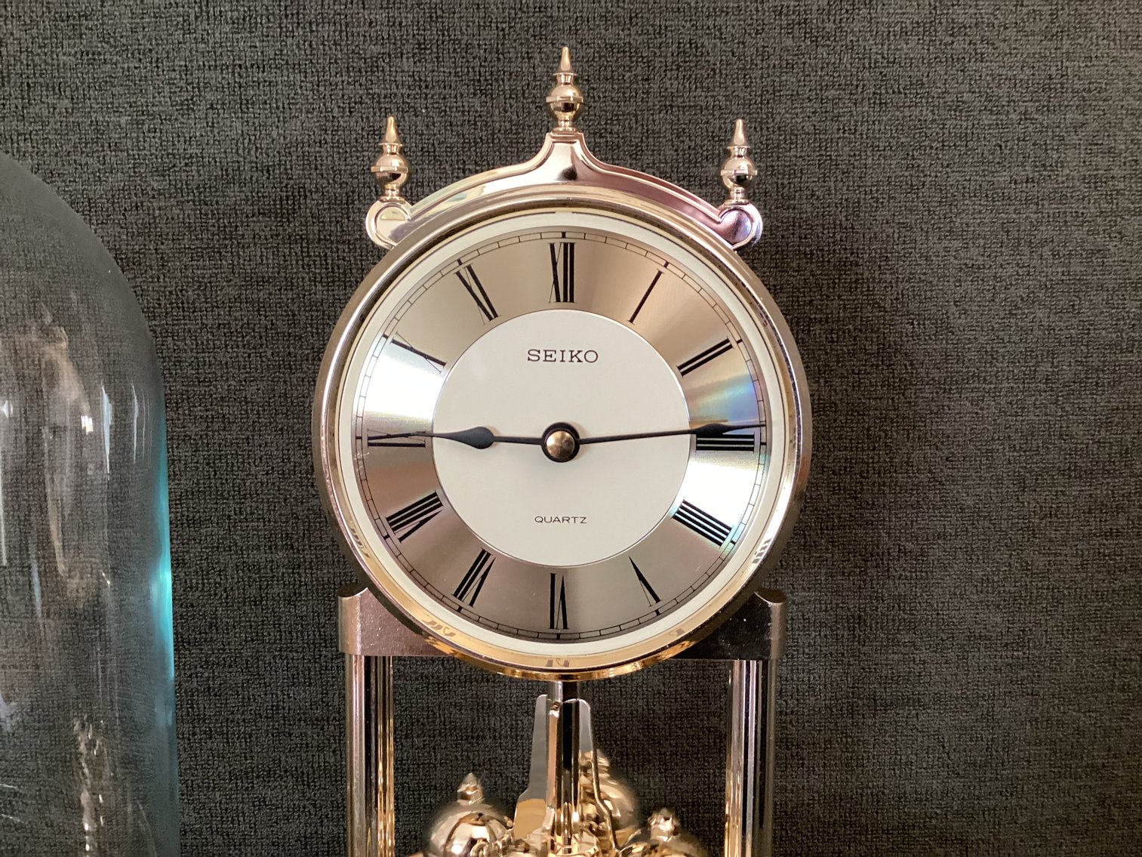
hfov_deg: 58.3
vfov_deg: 45.4
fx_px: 1023
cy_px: 428
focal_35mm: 31
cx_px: 571
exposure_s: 1/33
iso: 250
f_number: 2.4
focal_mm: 3.3
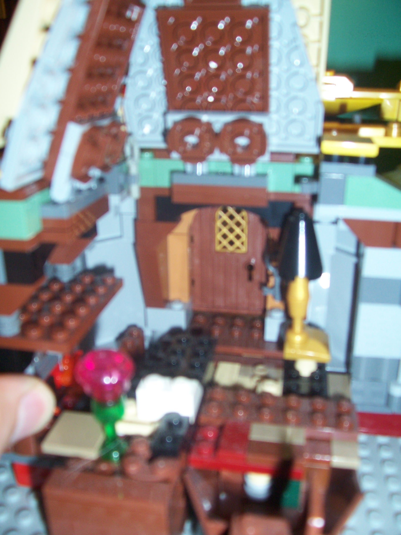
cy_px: 268
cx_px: 200
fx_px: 525
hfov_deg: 41.8
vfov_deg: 54.0
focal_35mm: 34
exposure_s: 1/60
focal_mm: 5.6
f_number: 2.7
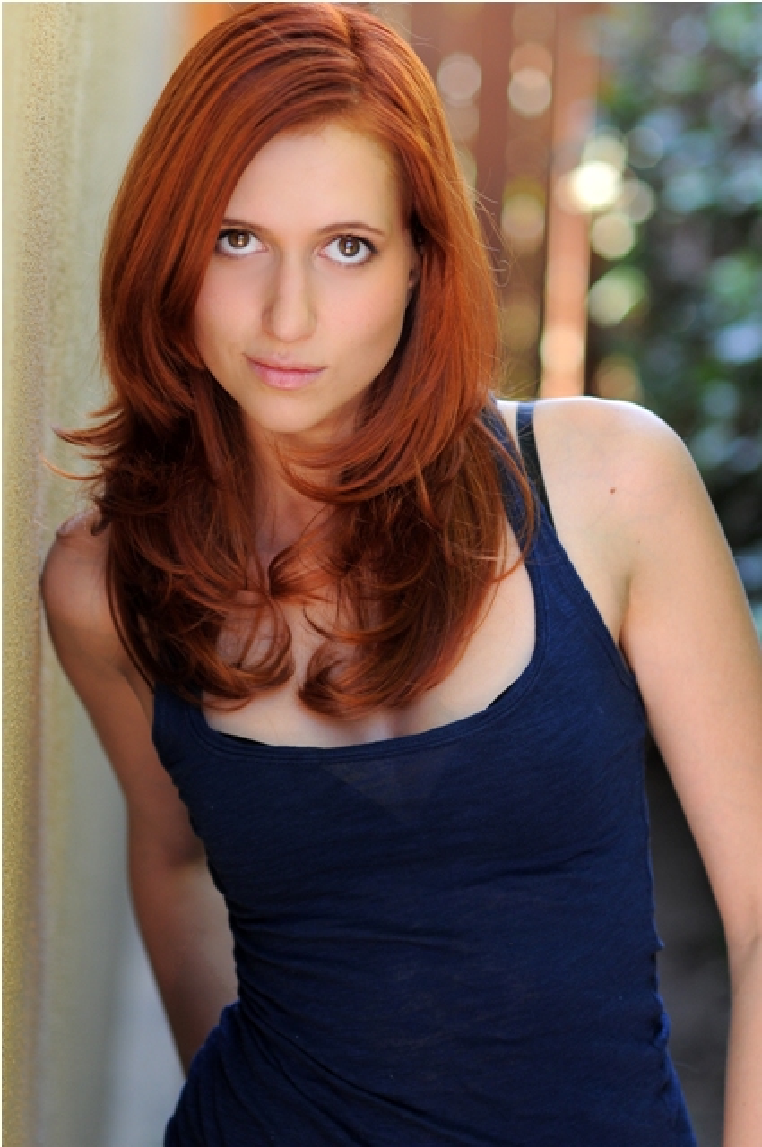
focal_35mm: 128
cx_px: 381
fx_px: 4059
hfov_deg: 10.7
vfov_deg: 16.1
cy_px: 574
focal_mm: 85
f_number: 2.5
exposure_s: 1/400
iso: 250
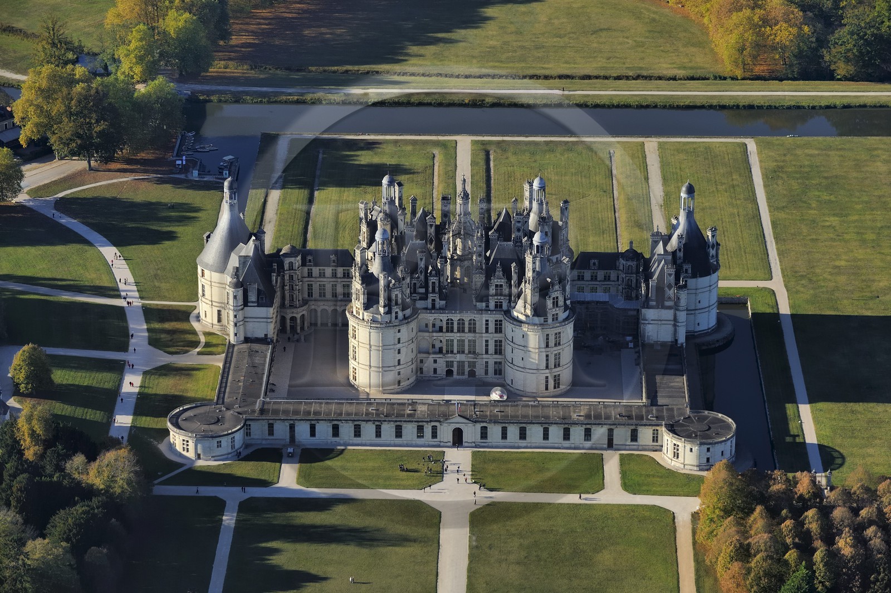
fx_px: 3216
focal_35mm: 130
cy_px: 296
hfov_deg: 15.8
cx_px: 446
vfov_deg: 10.5
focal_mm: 130
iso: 400
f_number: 7.1
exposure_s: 1/1000
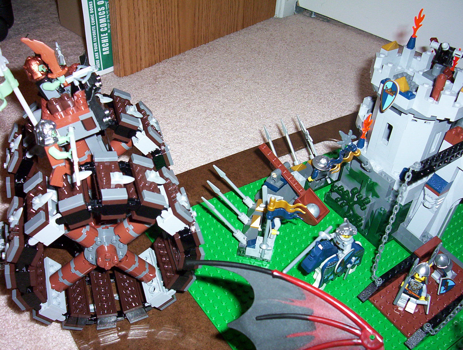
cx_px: 232
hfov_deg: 43.8
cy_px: 175
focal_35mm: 43
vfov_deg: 33.7
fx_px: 576
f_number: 2.73
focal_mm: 5.77
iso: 140
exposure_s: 1/60
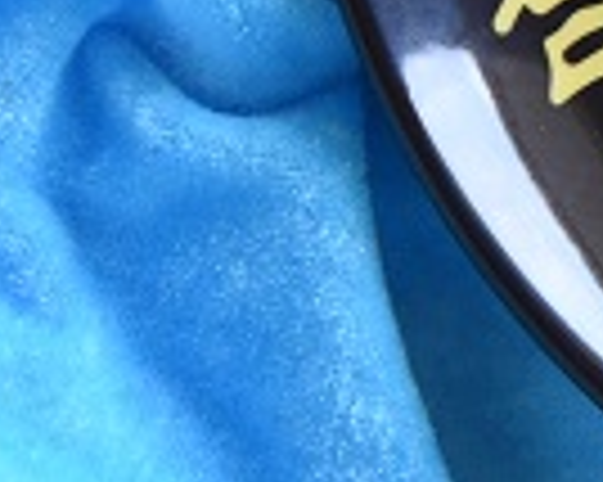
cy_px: -471
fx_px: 10005
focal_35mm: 561
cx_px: 1454
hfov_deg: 3.4
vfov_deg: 2.7
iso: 3200
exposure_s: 1/125
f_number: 8
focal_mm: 100
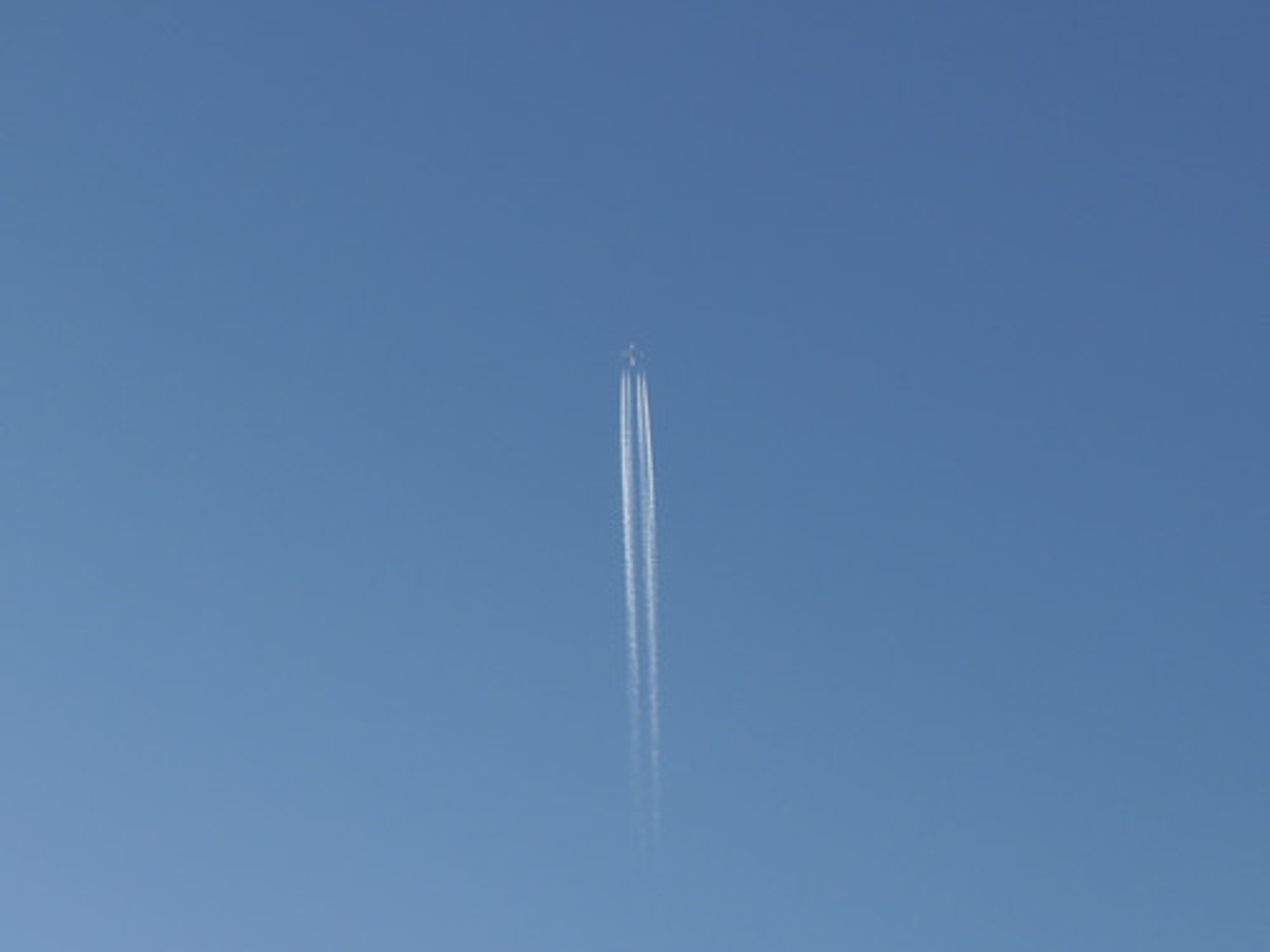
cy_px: 476
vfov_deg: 11.6
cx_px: 635
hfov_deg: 15.4
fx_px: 4696
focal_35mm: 128
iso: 80
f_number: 5.9
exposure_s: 1/160
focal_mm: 22.8
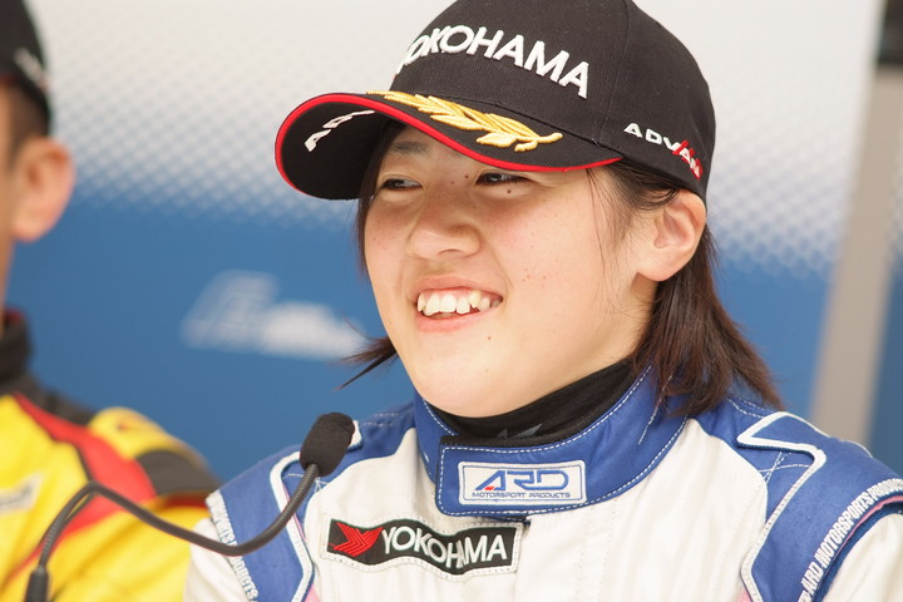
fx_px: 6772
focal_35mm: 270
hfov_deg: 7.6
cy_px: 301
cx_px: 452
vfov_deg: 5.1
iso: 400
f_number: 2.8
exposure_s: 1/125
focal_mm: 180
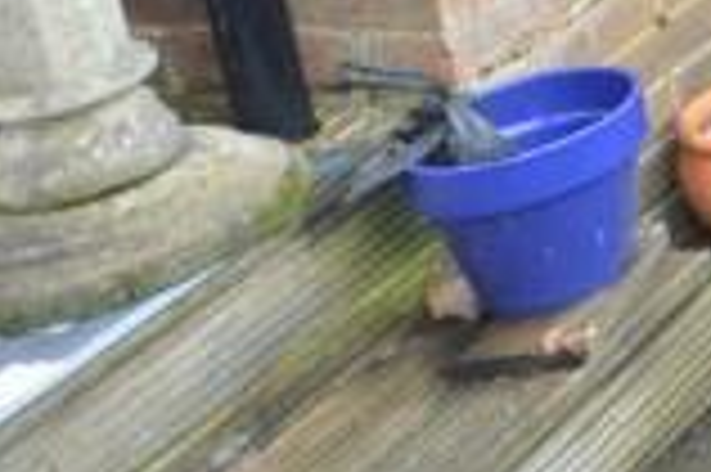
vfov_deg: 12.4
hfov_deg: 12.7
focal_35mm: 97
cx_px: 1935
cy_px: -485
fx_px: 1914
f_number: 8
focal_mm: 10
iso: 400
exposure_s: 1/80
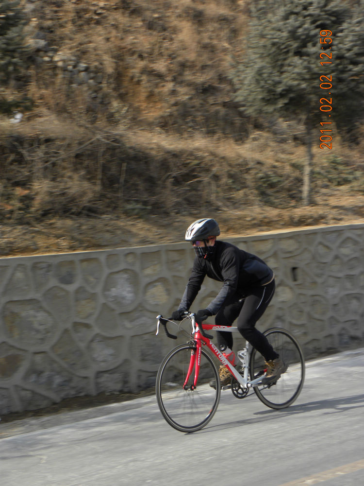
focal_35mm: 75
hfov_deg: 19.6
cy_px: 243
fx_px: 1052
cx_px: 182
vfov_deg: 26.0
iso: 64
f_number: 4.5
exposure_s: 1/250
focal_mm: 13.4
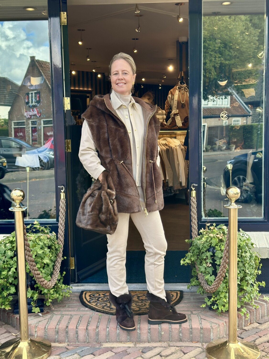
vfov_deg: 39.7
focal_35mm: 48
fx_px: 497
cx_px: 134
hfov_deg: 30.3
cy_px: 180
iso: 80
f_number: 1.78
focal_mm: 6.86
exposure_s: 1/549
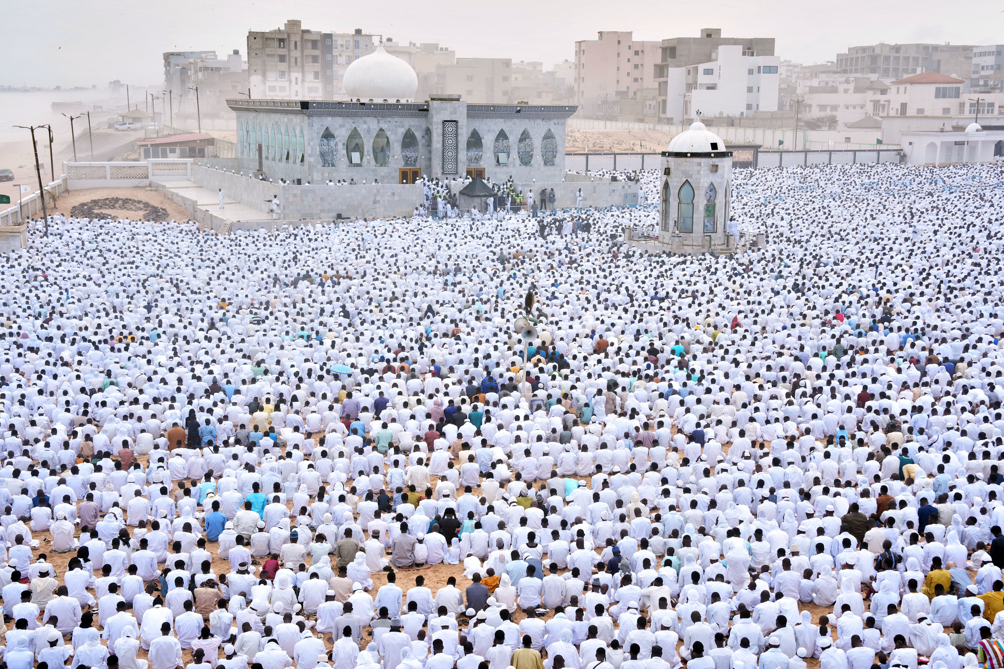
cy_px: 334
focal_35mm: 47
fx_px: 1311
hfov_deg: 41.9
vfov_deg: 28.6
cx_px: 502
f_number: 4.5
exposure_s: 1/500
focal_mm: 47
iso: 125
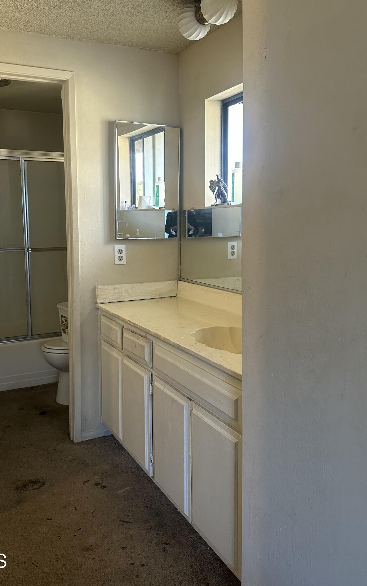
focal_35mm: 29
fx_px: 464
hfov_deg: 43.0
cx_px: 150
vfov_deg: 64.4
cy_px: 258
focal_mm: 6.86
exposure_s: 1/60
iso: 250
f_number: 1.78
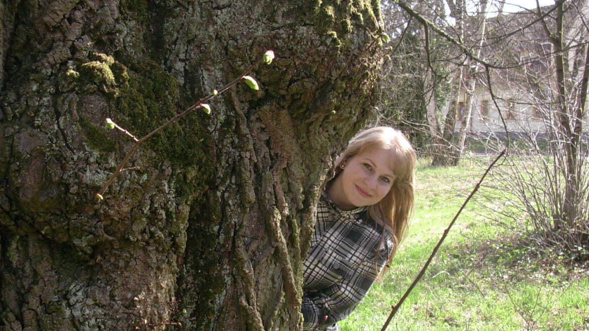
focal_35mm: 50
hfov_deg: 41.3
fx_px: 781
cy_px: 220
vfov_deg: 23.8
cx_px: 297
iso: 70
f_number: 2.9
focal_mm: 6.7
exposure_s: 1/215
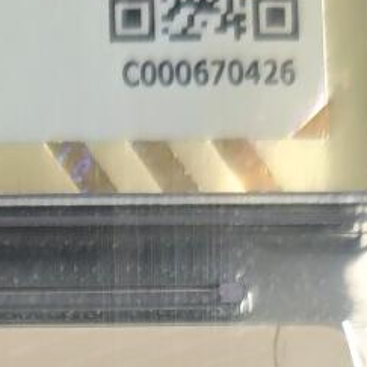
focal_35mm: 170
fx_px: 2039
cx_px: -198
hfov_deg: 9.9
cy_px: 908
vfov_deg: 9.1
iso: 500
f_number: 1.5
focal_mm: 4.94
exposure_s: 1/200
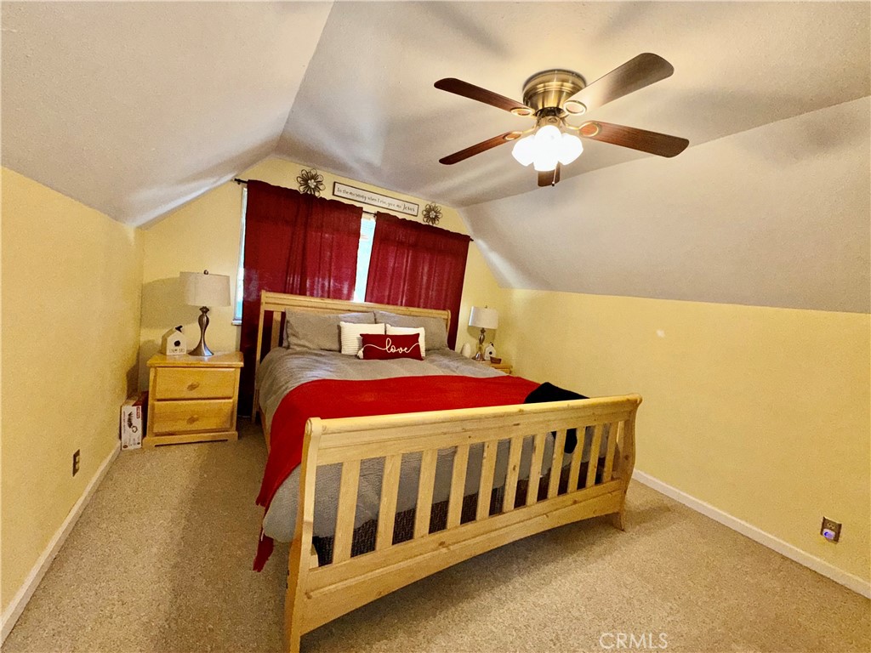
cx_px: 436
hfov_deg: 102.1
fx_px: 352
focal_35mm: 14
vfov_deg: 85.7
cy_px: 326
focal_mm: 2.22
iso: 160
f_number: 2.2
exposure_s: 1/60
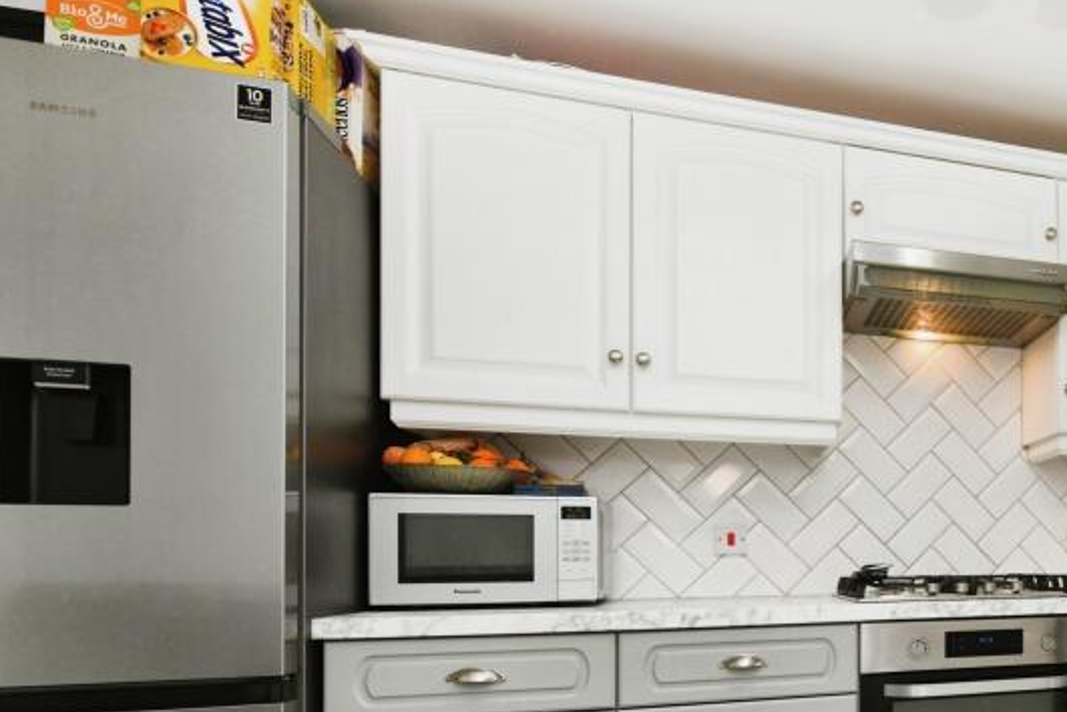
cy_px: 598
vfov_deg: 44.8
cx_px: 1025
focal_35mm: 27
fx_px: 800
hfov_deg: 55.0
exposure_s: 1/60
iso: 640
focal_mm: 14
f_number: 8
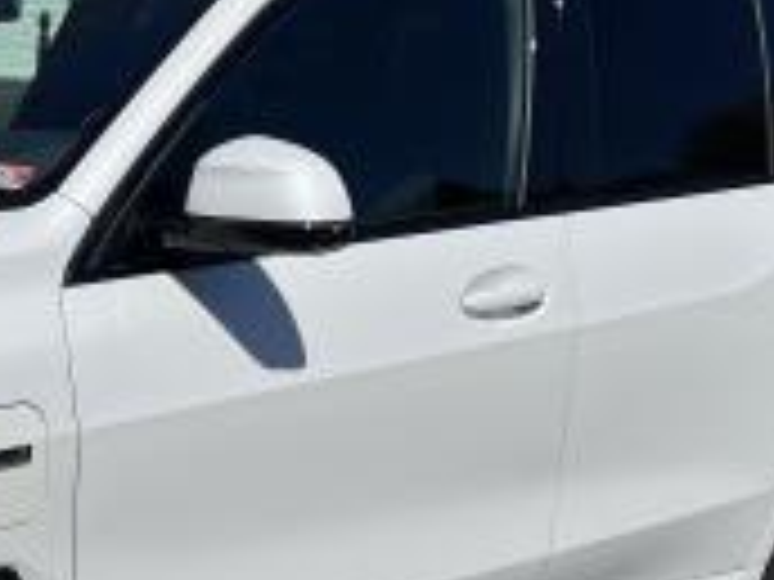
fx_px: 1699
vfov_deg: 18.8
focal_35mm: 76
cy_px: 593
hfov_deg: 24.8
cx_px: 63
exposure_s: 1/7874
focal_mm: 5.1
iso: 50
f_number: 1.6
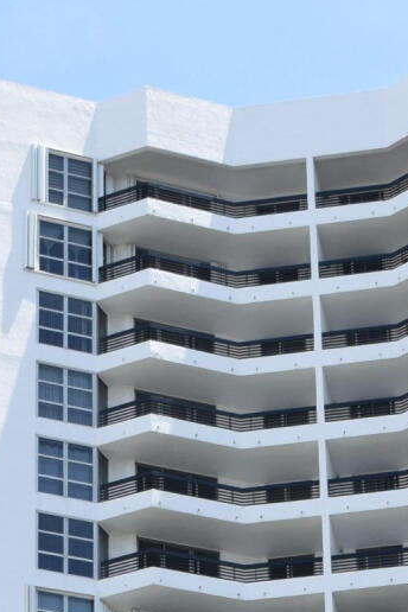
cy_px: 1184
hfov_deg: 8.7
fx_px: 2668
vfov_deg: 11.8
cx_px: 457
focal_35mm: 157
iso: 200
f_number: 8
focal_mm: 27
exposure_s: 1/250
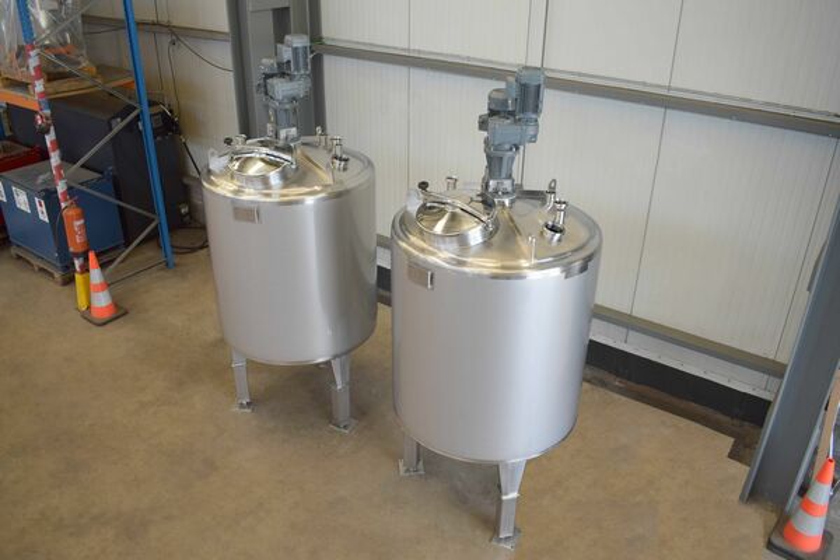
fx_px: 700
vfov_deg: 43.6
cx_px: 420
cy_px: 280
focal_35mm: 30
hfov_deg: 61.9
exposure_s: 1/100
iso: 400
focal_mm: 20
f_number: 5
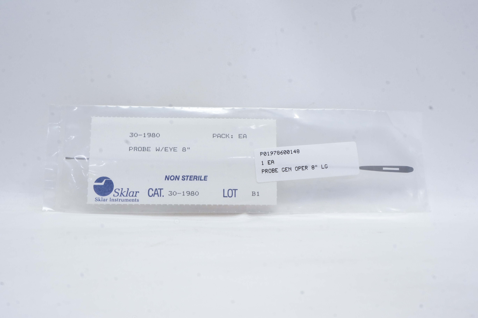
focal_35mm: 42
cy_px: 159
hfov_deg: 46.4
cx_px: 239
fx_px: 557
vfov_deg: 31.8
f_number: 20
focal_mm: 28
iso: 800
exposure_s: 1/6
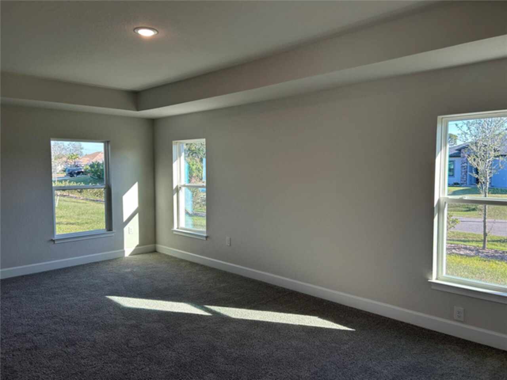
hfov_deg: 67.3
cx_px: 254
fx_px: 381
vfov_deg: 53.1
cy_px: 190
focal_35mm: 26
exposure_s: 1/251
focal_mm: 5.7
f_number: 1.5
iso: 50
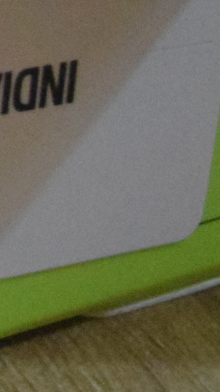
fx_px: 3307
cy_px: -311
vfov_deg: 6.6
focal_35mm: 319
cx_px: -796
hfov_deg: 3.5
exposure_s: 1/125
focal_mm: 32
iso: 6400
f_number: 5
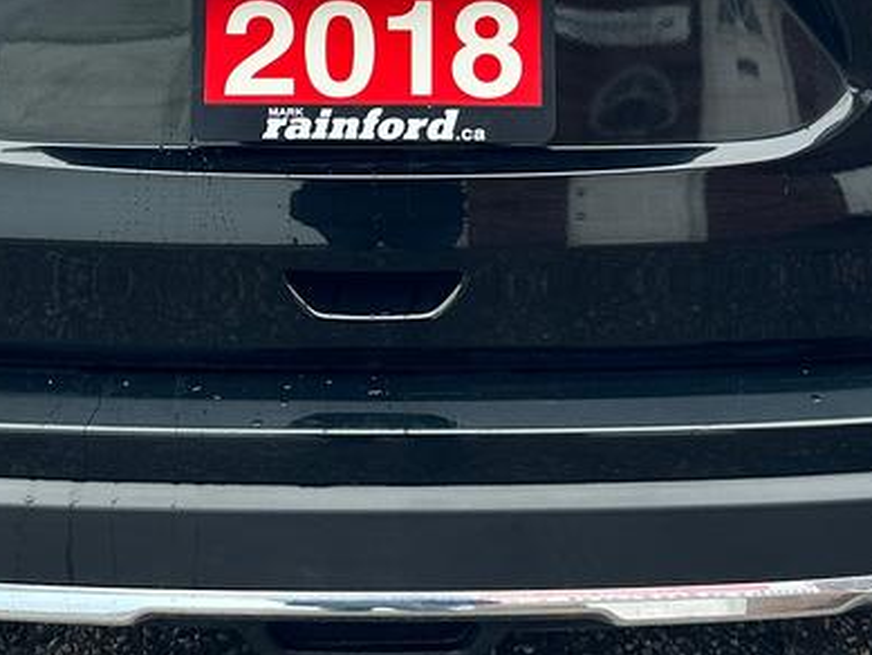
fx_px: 1991
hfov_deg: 24.7
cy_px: -200
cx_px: 368
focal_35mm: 79
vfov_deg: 17.5
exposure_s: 1/121
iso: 64
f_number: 1.78
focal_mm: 6.86
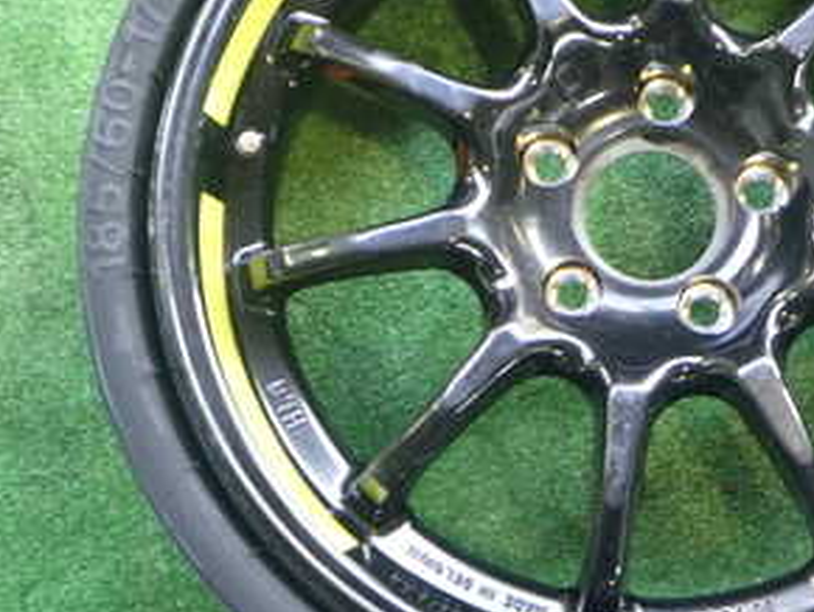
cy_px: 247
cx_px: 637
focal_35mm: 62
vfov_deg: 23.6
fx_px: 1459
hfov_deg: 30.5
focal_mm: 5.4
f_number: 2.3
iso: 200
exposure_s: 1/30
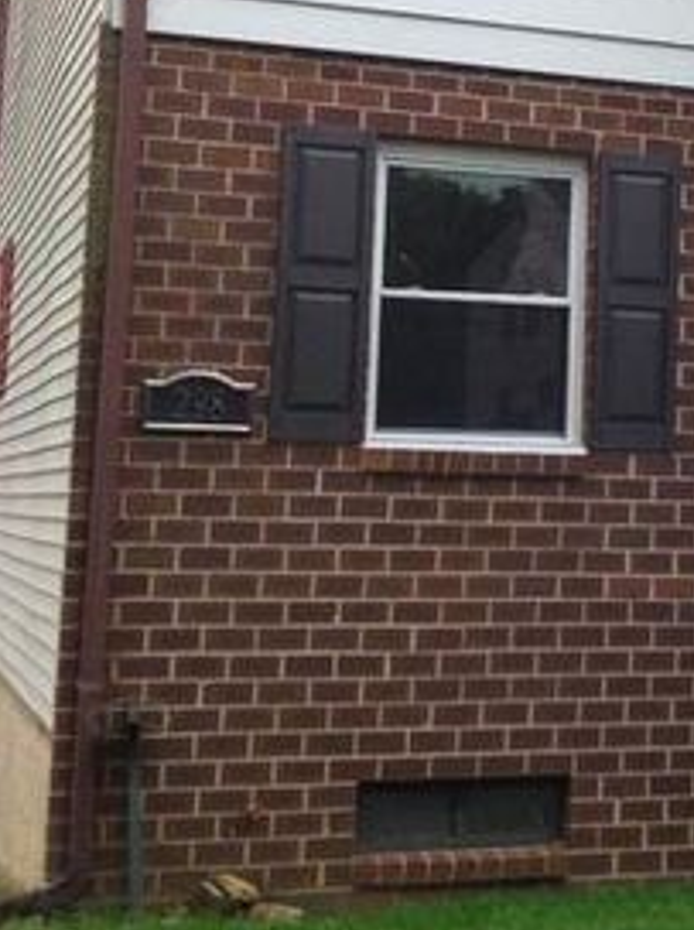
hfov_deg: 16.5
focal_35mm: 86
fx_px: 2306
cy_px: 217
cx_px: 797
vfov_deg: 22.6
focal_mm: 4.28
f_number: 2.4
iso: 50
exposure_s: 1/378
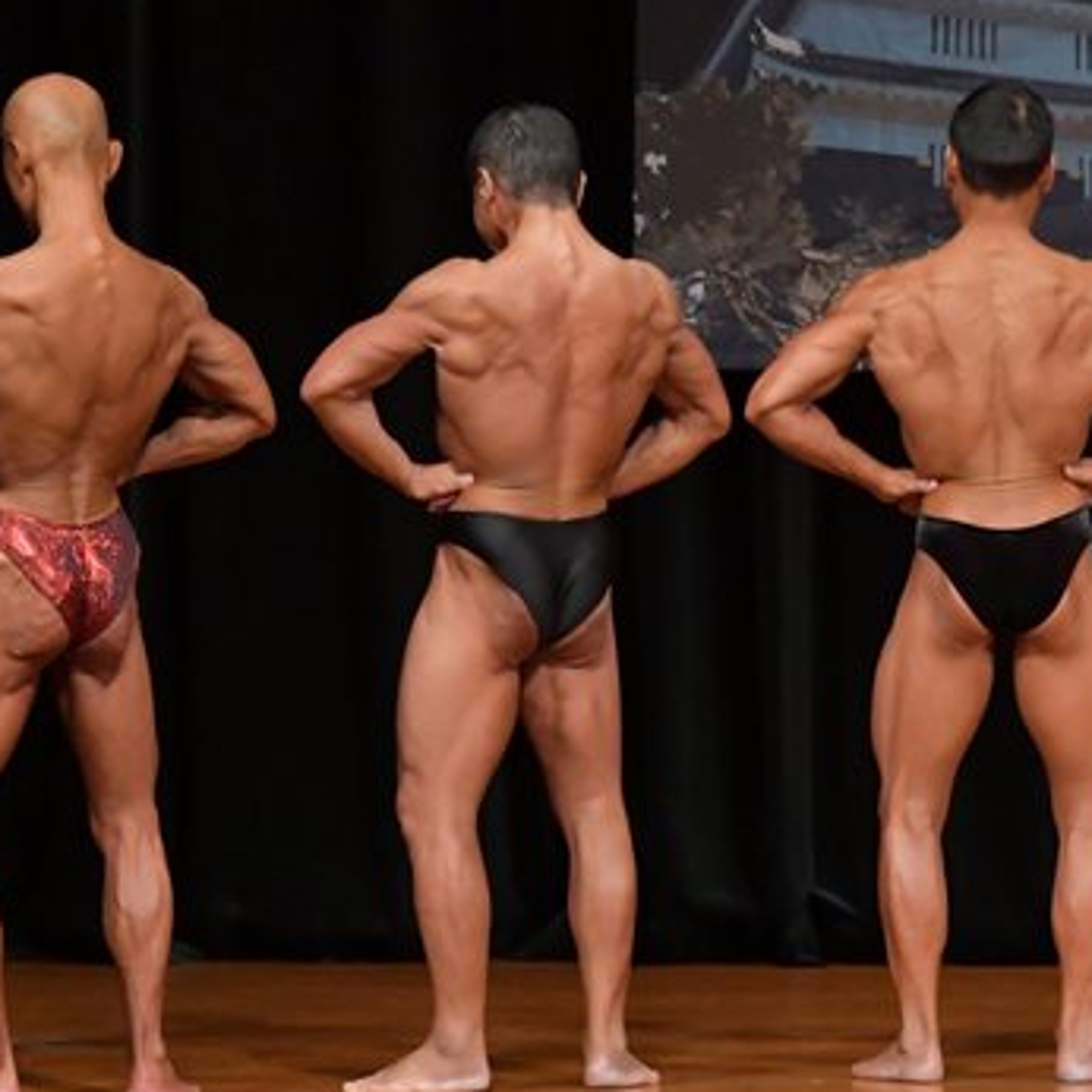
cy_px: 581
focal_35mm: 384
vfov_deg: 4.6
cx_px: 333
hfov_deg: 4.6
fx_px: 13705
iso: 5000
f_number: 5.6
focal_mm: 135
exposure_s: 1/400
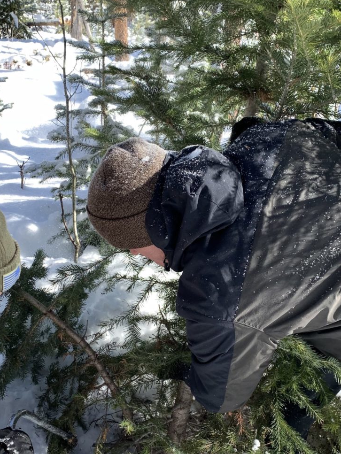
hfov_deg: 33.6
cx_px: 157
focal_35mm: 43
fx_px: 564
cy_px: 274
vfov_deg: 43.6
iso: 25
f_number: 1.8
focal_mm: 4.25
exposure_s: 1/612
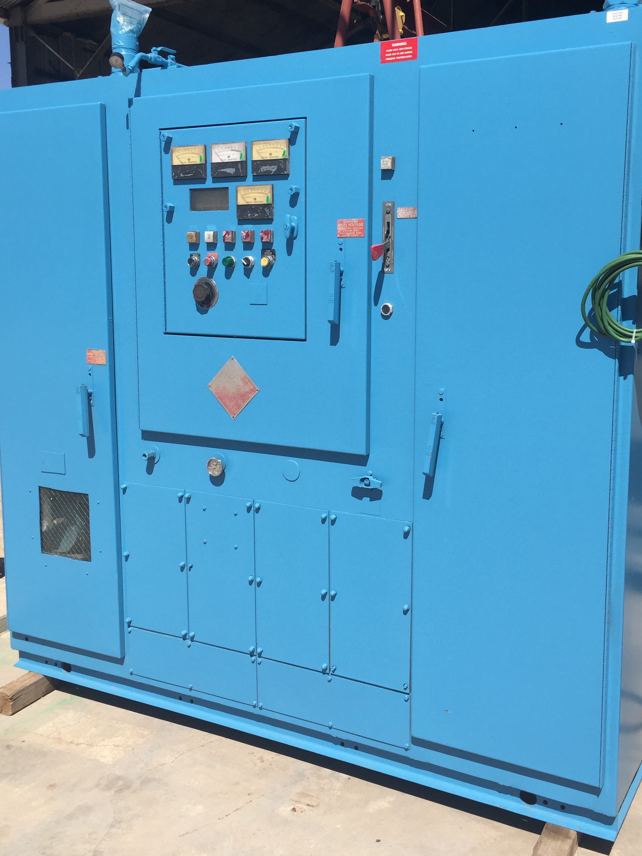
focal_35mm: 36
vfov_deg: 51.3
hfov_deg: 39.6
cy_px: 405
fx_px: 890
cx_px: 365
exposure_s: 1/2825
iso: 32
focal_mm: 4.15
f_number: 2.2
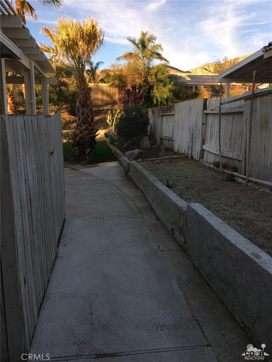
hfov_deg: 48.2
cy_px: 181
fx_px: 304
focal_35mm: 29
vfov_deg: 61.6
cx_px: 136
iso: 25
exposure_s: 1/276
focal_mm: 4.15
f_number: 2.2
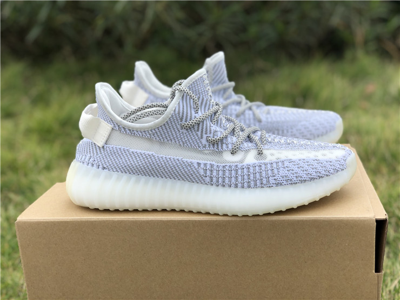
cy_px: 150
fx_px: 601
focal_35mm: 52
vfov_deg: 28.0
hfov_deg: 36.8
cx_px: 200
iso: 16
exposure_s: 1/390
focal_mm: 6
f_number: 2.4
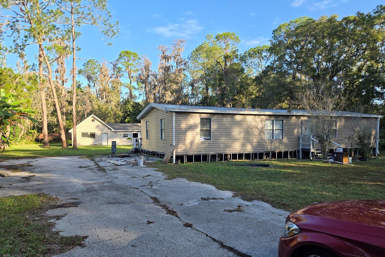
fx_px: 257
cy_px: 140
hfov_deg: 73.7
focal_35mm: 24
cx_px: 192
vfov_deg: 53.0
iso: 25
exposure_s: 1/519
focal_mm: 5.4
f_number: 1.8
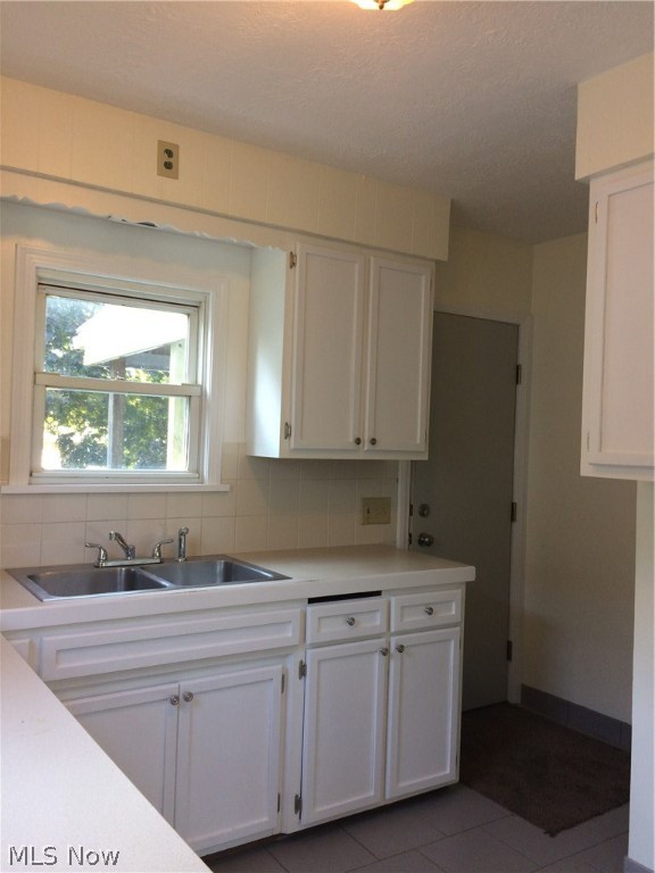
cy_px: 436
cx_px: 328
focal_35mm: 29
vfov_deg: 61.7
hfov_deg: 48.2
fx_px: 732
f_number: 2.2
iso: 64
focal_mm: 4.15
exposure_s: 1/30
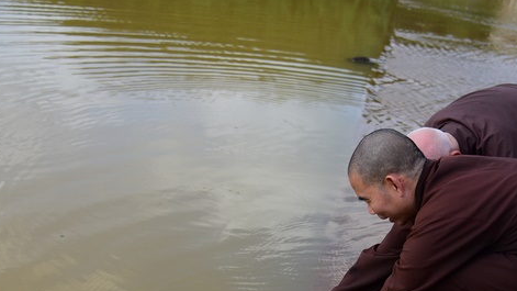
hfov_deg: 37.8
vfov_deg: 21.6
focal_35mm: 55
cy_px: 226
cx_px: 288
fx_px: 754
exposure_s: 1/1250
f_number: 4
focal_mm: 38
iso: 320
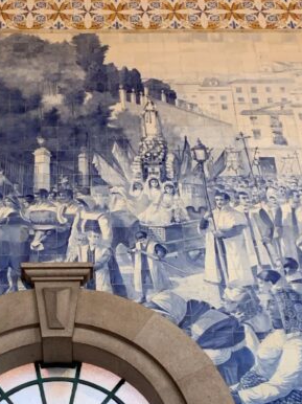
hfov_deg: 21.1
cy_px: 295
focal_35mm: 69
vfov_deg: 27.8
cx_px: 69
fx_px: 804
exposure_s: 1/50
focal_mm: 4.25
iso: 250
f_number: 1.8
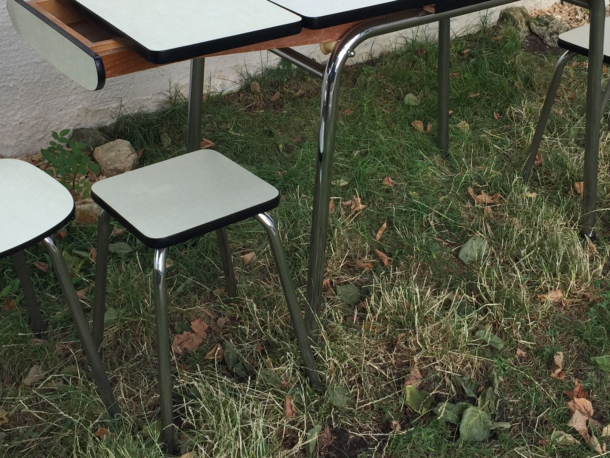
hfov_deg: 35.5
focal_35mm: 54
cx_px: 302
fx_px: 952
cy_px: 164
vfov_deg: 26.9
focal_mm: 4.15
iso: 32
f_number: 2.2
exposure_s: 1/314
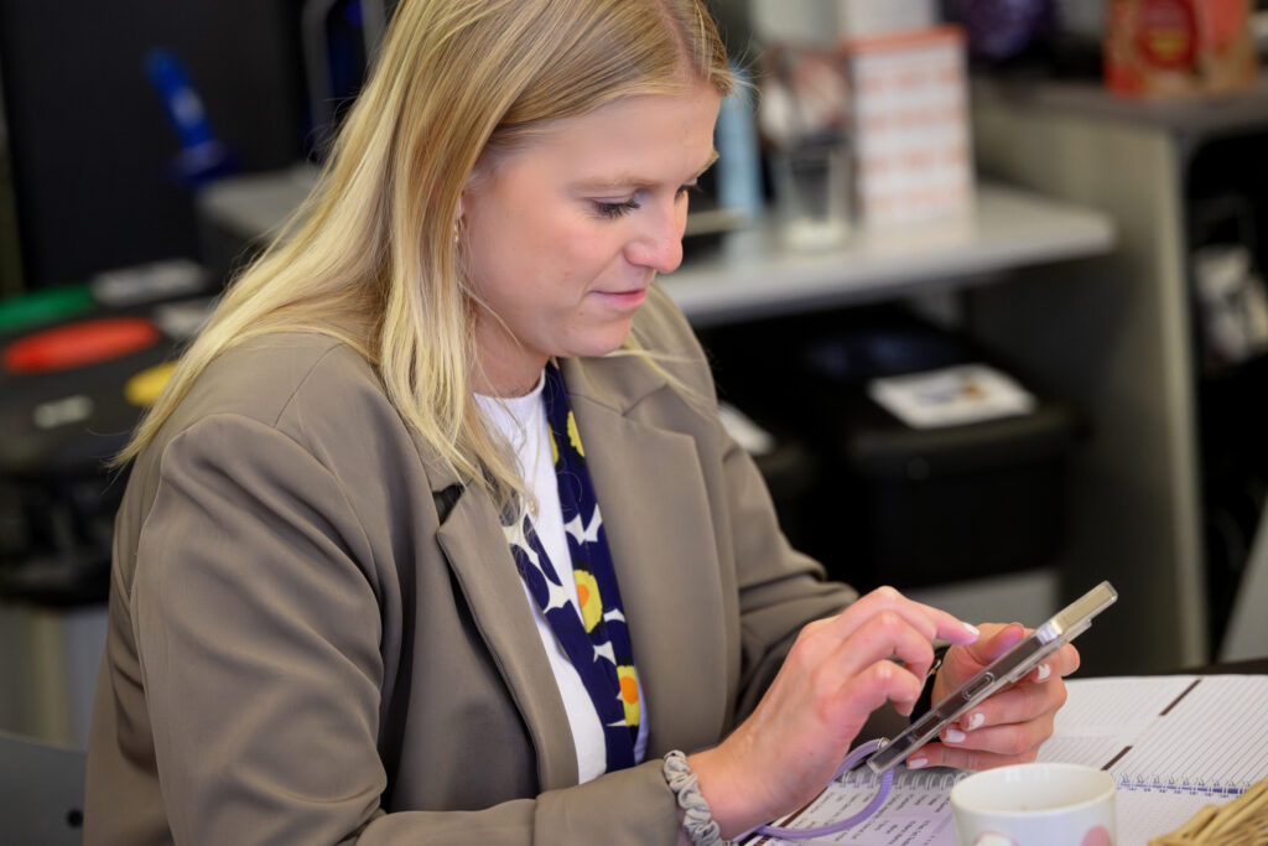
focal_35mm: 92
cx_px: 634
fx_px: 3241
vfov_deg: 14.9
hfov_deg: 22.1
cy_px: 423
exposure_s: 1/320
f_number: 3.5
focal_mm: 92
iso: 6400
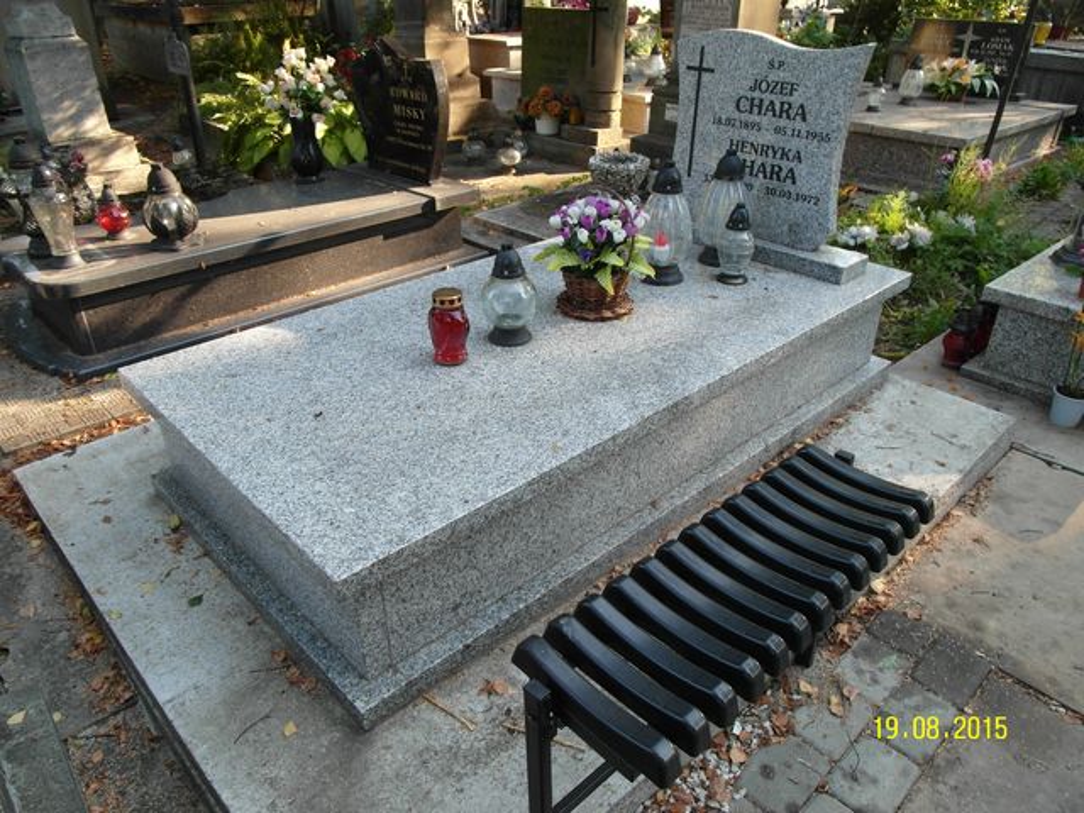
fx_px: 752
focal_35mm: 24
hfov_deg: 71.6
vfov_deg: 56.8
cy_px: 406
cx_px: 542
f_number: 3.4
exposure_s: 1/60
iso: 100
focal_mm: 5.2
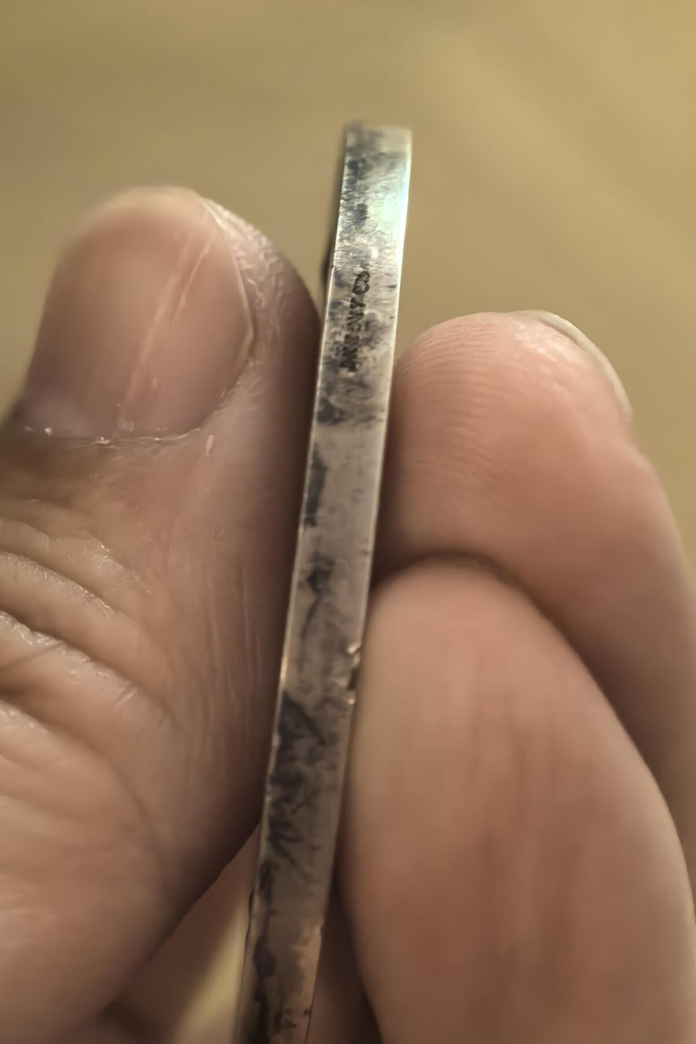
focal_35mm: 99
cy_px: 522
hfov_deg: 13.8
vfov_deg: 20.6
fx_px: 2870
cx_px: 307
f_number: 3
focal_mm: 14.6
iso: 2500
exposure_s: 1/24
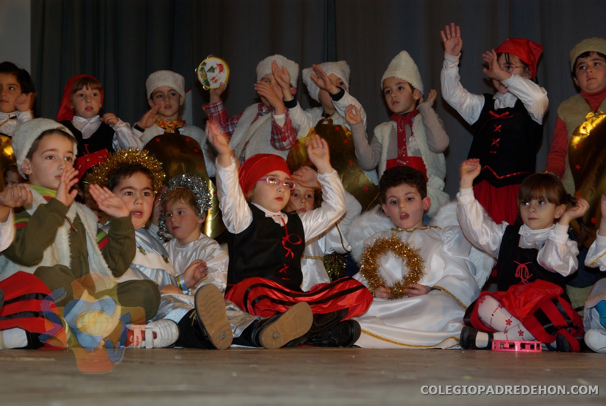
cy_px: 203
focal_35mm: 75
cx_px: 303
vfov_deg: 18.2
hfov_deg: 27.0
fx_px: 1264
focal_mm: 50
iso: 400
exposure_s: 1/60
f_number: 5.6
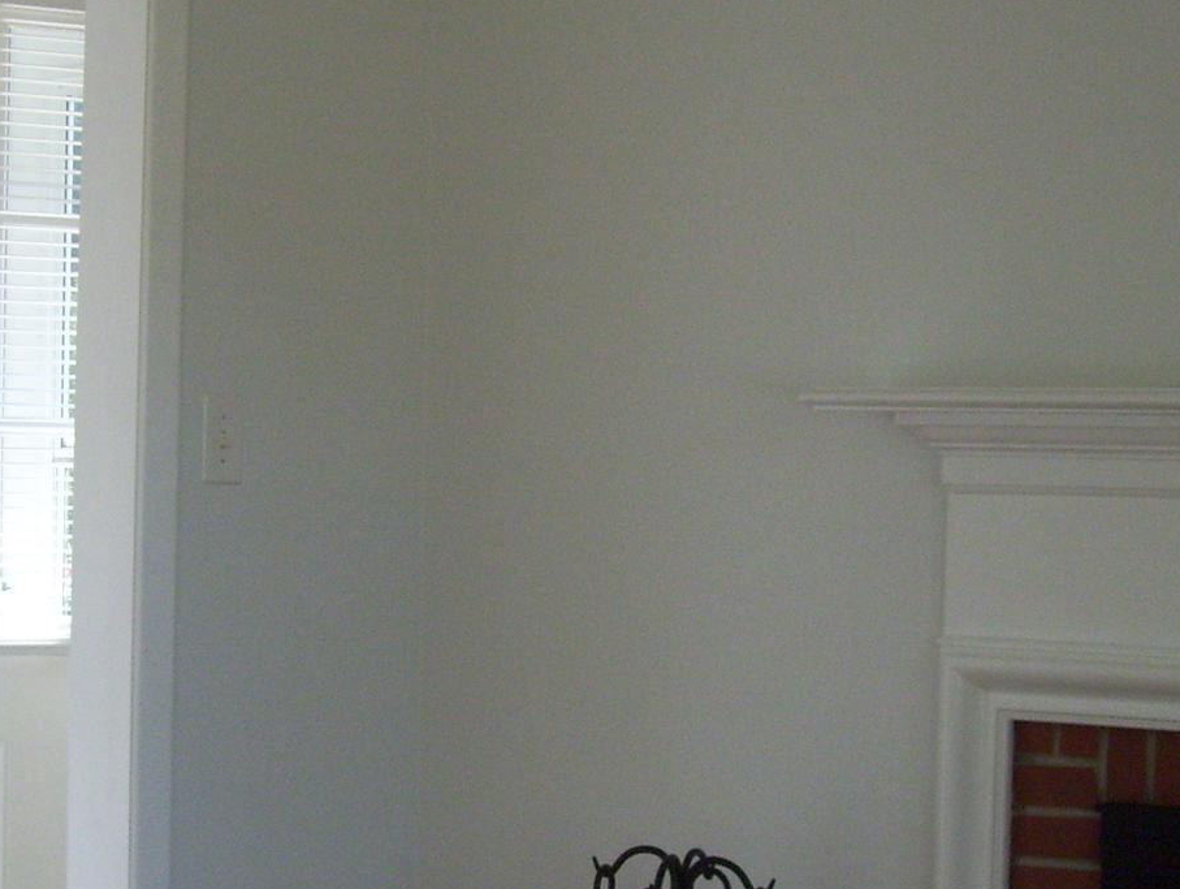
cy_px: 636
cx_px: 436
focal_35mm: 81
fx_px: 2765
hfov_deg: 24.0
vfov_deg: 18.2
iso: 250
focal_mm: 6
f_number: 2.7
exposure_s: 1/160
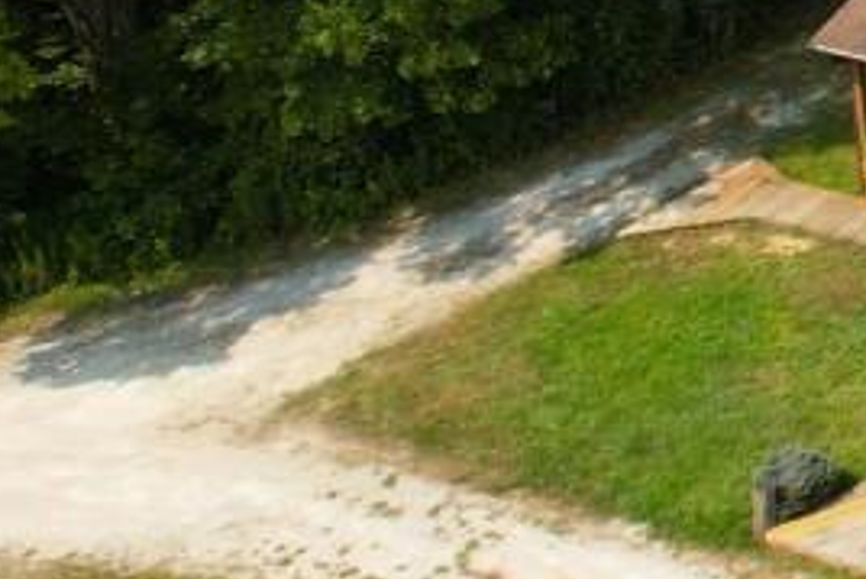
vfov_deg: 9.6
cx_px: 2023
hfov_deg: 12.4
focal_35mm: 133
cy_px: -624
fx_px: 3201
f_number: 2.8
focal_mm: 8.38
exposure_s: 1/250
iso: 110
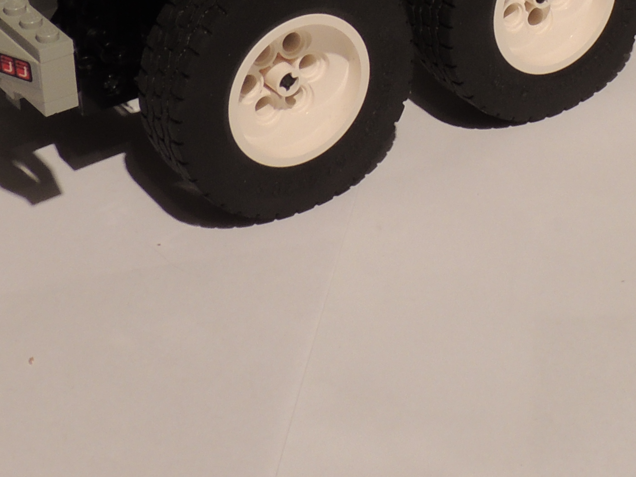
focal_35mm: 131
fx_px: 2407
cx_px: 557
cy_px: -225
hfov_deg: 14.9
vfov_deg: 10.9
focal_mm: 7.1
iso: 100
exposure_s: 1/2.5
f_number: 6.6
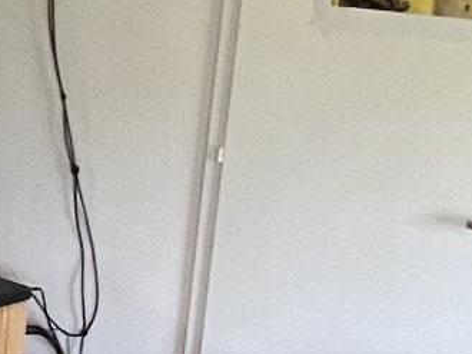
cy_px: 363
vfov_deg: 14.4
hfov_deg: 17.3
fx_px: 1376
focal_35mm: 101
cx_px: -262
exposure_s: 1/60
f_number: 1.8
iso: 640
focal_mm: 1.57
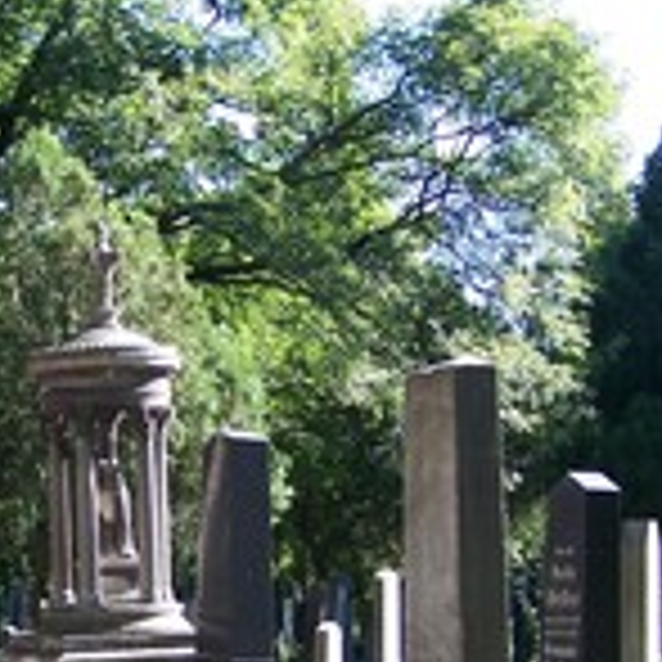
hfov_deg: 16.8
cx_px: 140
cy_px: 504
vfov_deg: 16.8
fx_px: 2229
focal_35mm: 103
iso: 80
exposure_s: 1/200
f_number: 2.8
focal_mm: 6.3
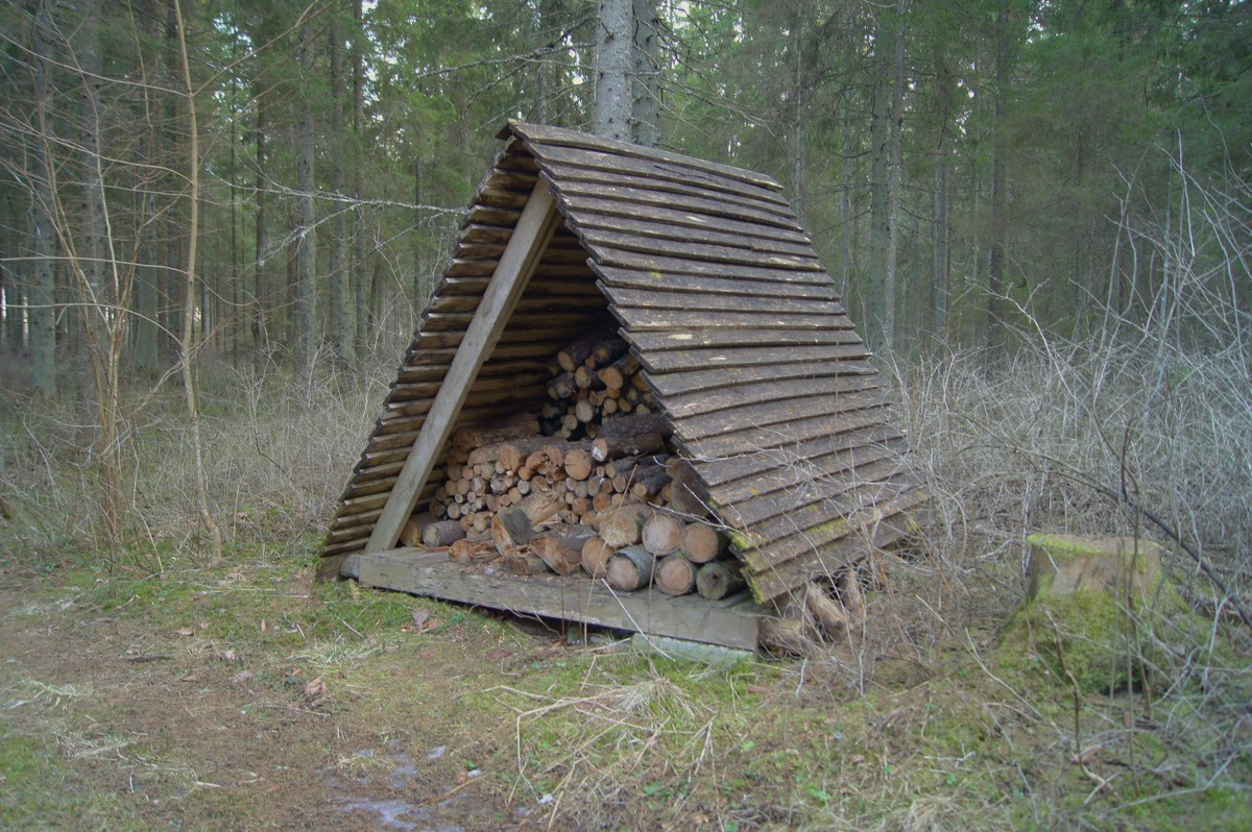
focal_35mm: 27
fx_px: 938
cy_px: 416
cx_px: 626
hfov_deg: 67.4
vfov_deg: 47.9
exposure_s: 1/13
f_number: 3.5
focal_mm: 18
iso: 200
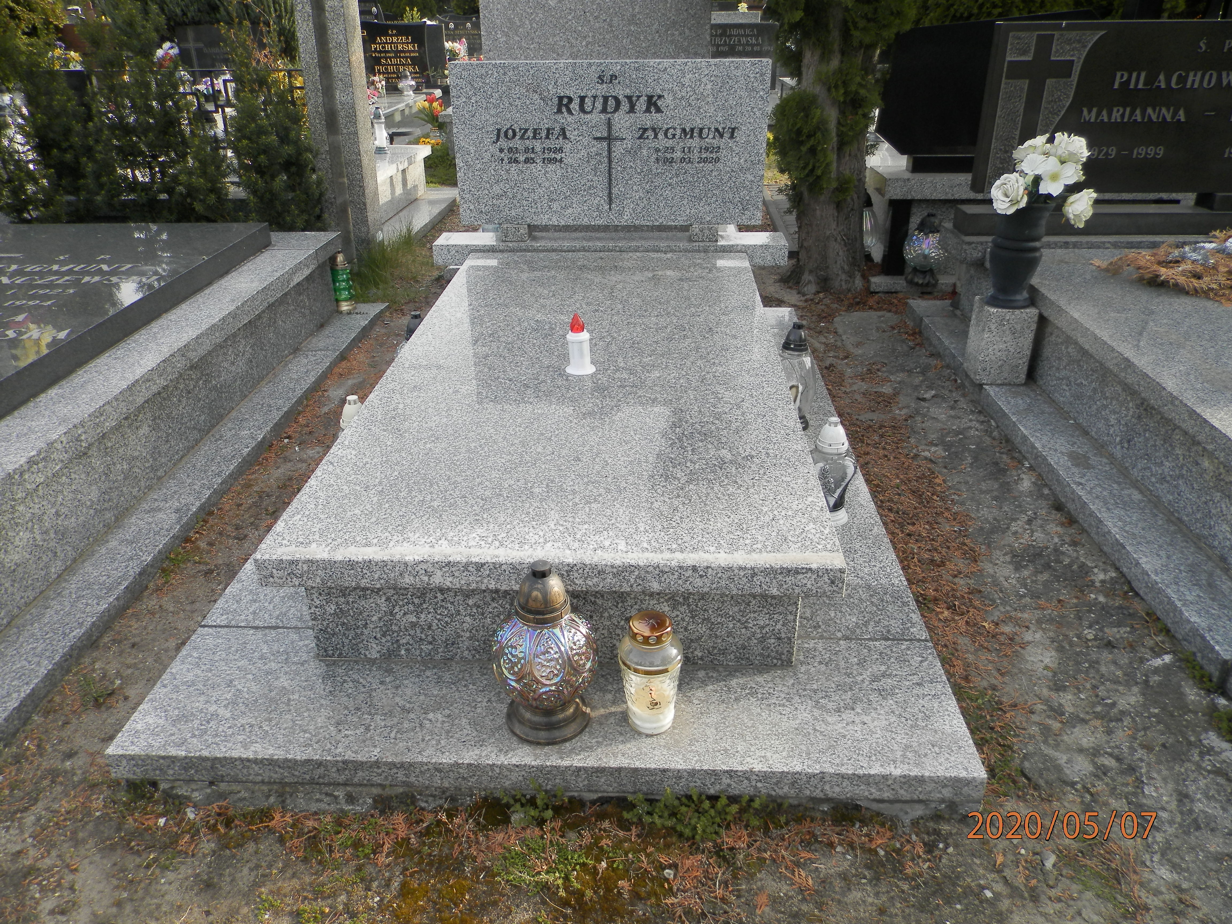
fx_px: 890
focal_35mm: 25
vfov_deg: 54.9
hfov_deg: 69.4
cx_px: 616
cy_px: 462
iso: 80
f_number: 3.1
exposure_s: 1/200
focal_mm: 4.5
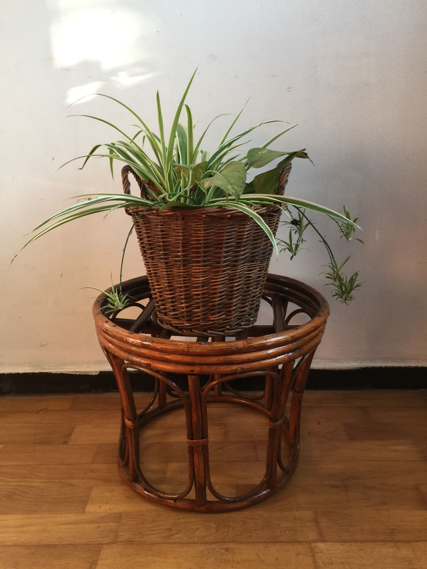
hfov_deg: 48.2
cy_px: 284
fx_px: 477
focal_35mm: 29
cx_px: 214
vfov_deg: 61.7
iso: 32
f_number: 2.2
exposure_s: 1/33
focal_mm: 4.15
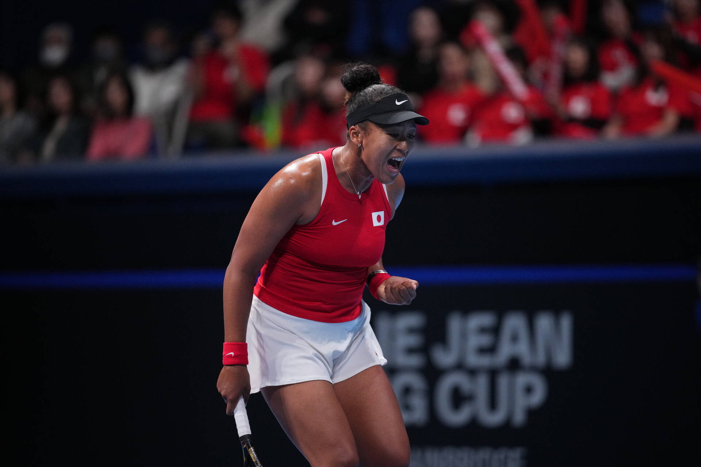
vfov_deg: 4.6
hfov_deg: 6.9
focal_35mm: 300
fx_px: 5841
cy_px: 234
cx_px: 350
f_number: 2.8
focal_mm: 300
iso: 2500
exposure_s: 1/1250
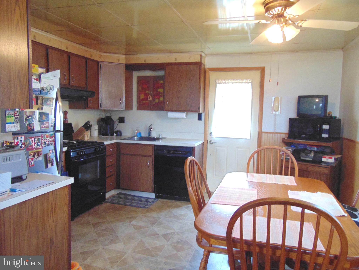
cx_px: 180
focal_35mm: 25
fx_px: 259
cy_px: 135
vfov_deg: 54.9
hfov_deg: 69.4
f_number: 3
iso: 400
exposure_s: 1/25
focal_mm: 4.5
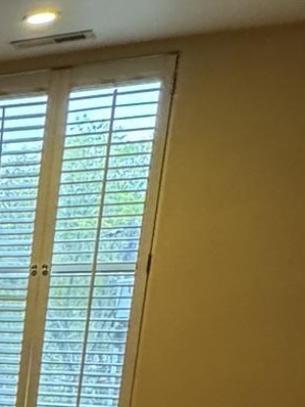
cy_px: 502
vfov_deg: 24.3
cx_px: -356
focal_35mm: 72
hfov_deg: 15.2
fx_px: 845
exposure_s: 1/60
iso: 200
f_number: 2.2
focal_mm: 2.22
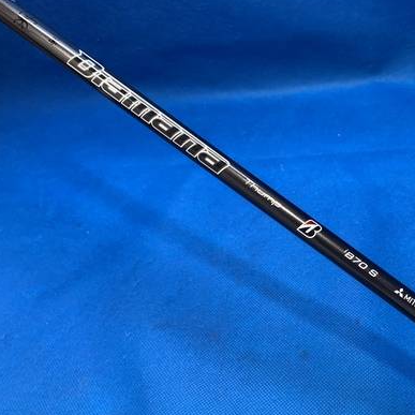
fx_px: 515
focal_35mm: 38
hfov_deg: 42.7
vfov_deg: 43.8
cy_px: 229
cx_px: 303
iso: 100
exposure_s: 1/60
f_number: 1.8
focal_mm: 4.25
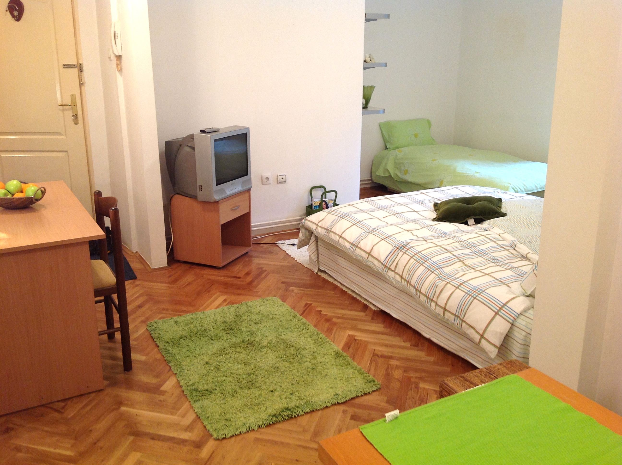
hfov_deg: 52.7
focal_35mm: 35
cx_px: 311
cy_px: 232
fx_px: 628
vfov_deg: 40.6
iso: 125
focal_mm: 4.28
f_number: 2.4
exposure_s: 1/17
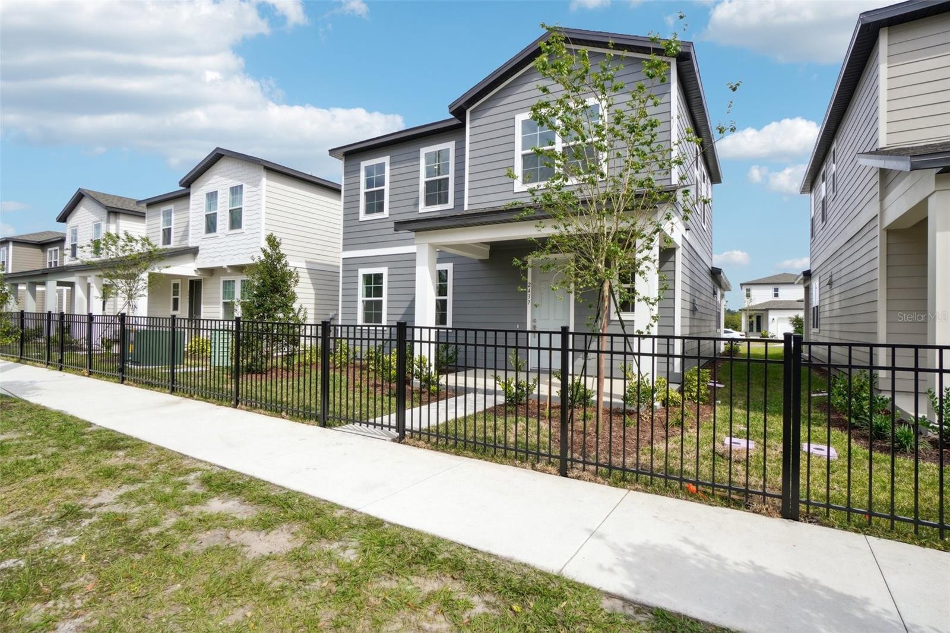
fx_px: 435
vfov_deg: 72.0
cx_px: 475
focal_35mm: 16
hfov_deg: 95.0
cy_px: 316
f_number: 8
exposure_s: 1/1250
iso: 400
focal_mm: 11
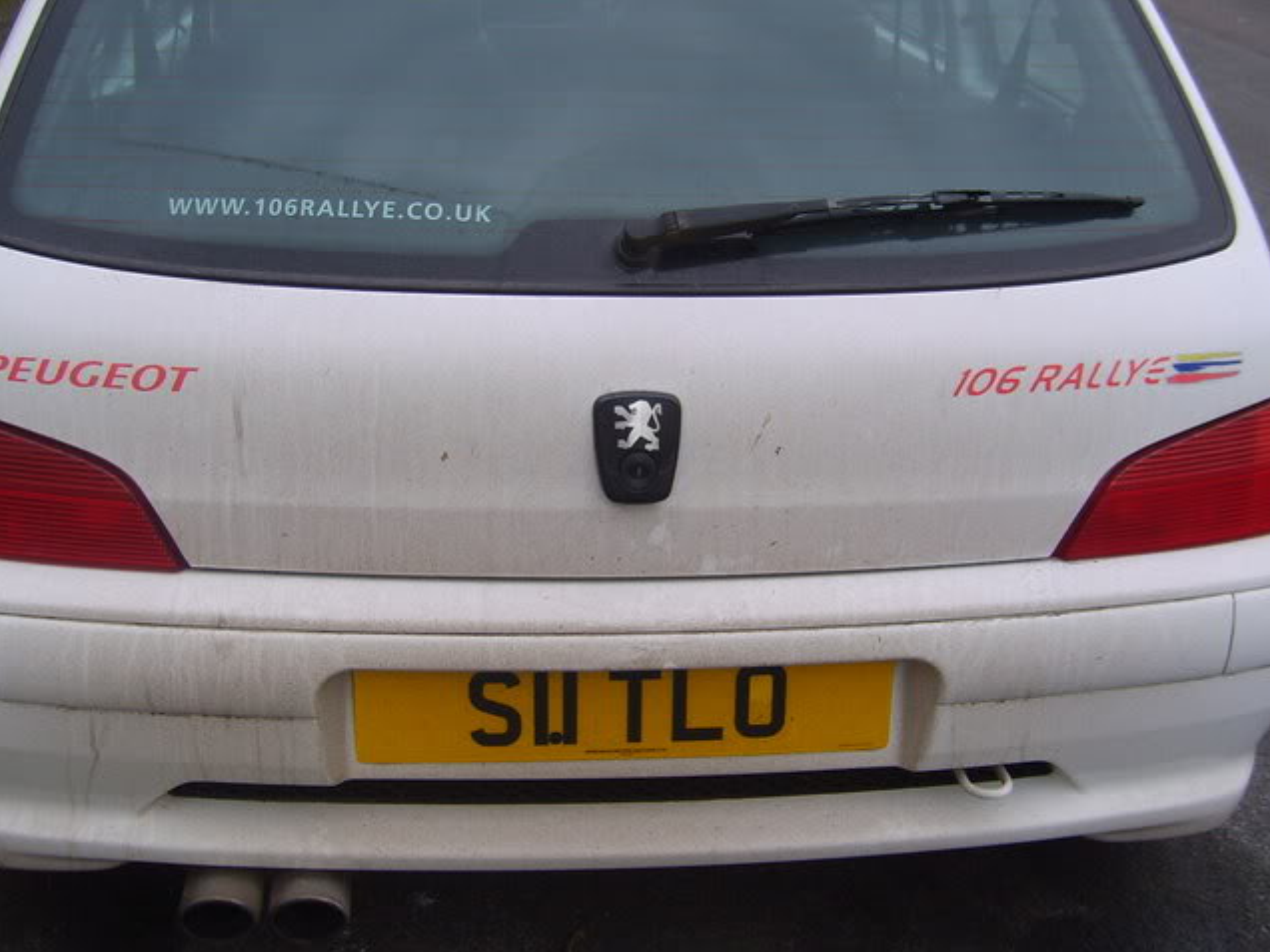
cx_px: 631
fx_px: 1614
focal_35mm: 44
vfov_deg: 32.9
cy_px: 467
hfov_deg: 42.9
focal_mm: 5.8
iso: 50
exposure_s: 1/125
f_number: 2.8
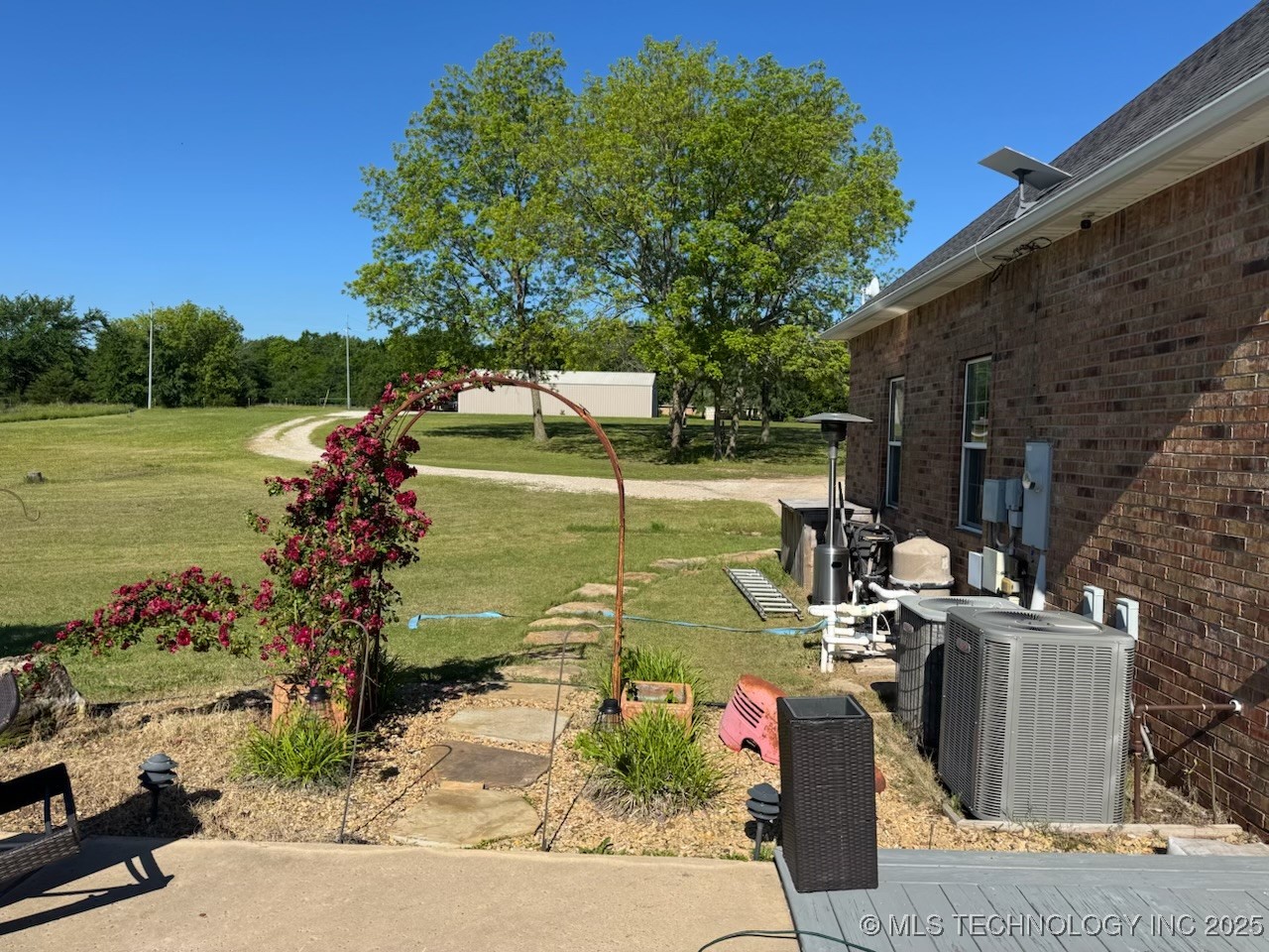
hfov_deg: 71.6
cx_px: 634
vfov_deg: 56.8
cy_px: 476
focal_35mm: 24
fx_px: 880
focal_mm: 6.76
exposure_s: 1/4950
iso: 80
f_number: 1.78
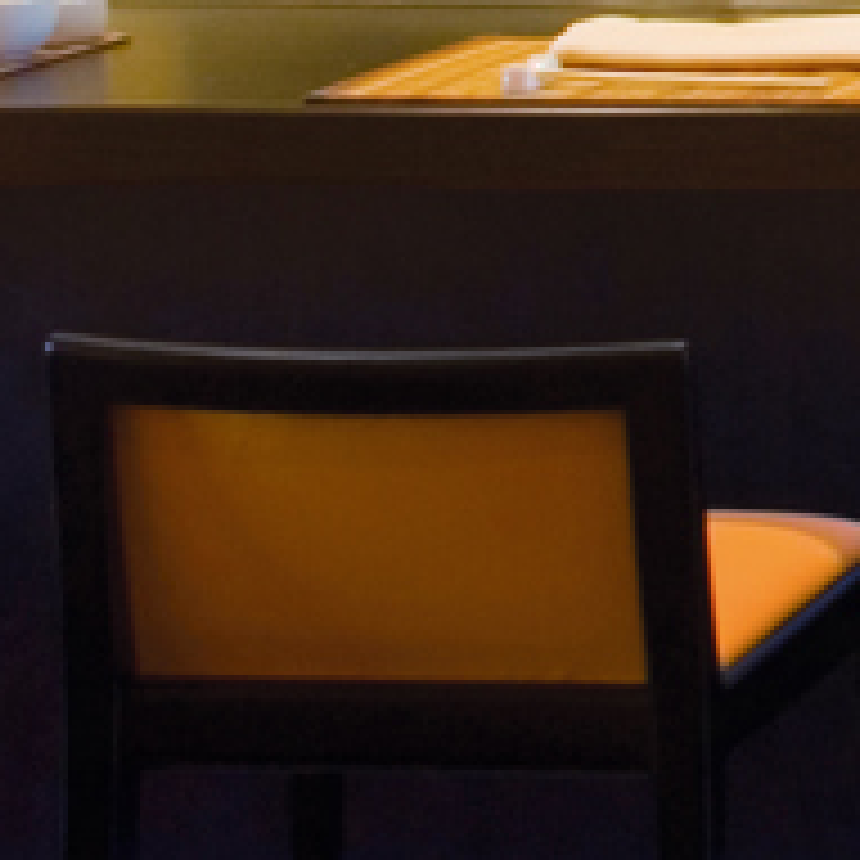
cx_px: 2625
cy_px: -392
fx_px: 5397
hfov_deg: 7.8
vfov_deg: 8.9
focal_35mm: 192
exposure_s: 1/2
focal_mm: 20
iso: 100
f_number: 5.6
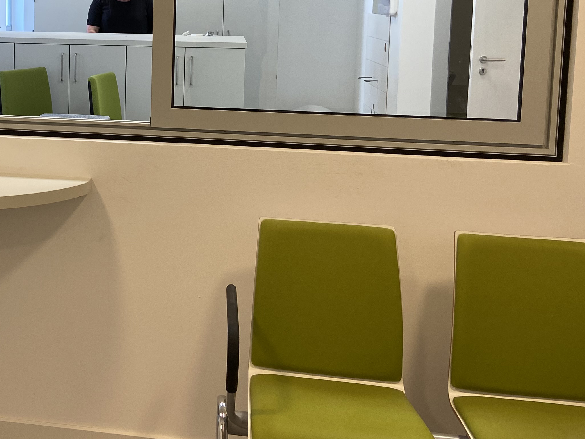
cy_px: 82
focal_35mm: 51
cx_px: 46
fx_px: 862
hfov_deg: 35.1
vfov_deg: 27.9
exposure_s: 1/100
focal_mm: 4.25
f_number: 1.8
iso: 64
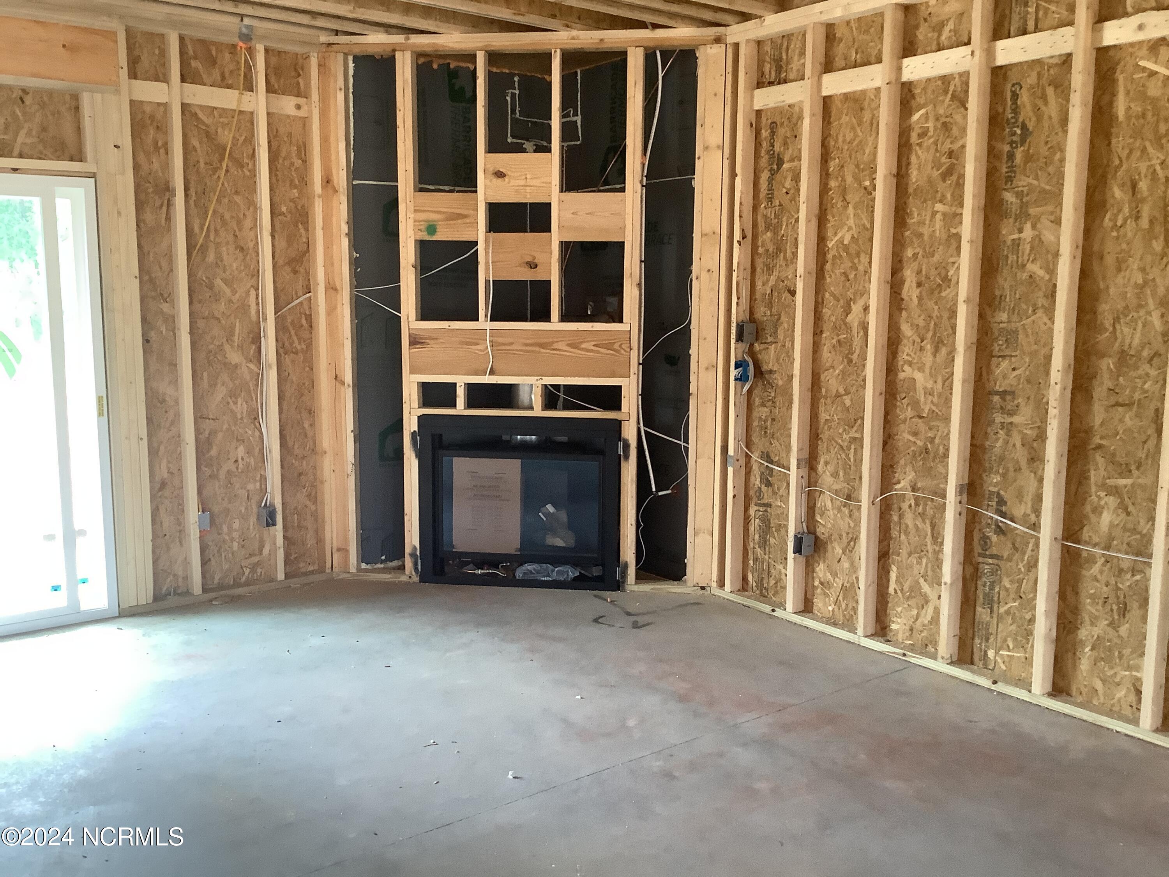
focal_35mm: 31
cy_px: 438
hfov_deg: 58.4
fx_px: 1047
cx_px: 584
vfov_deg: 45.4
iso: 250
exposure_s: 1/60
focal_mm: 3.3
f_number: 2.4
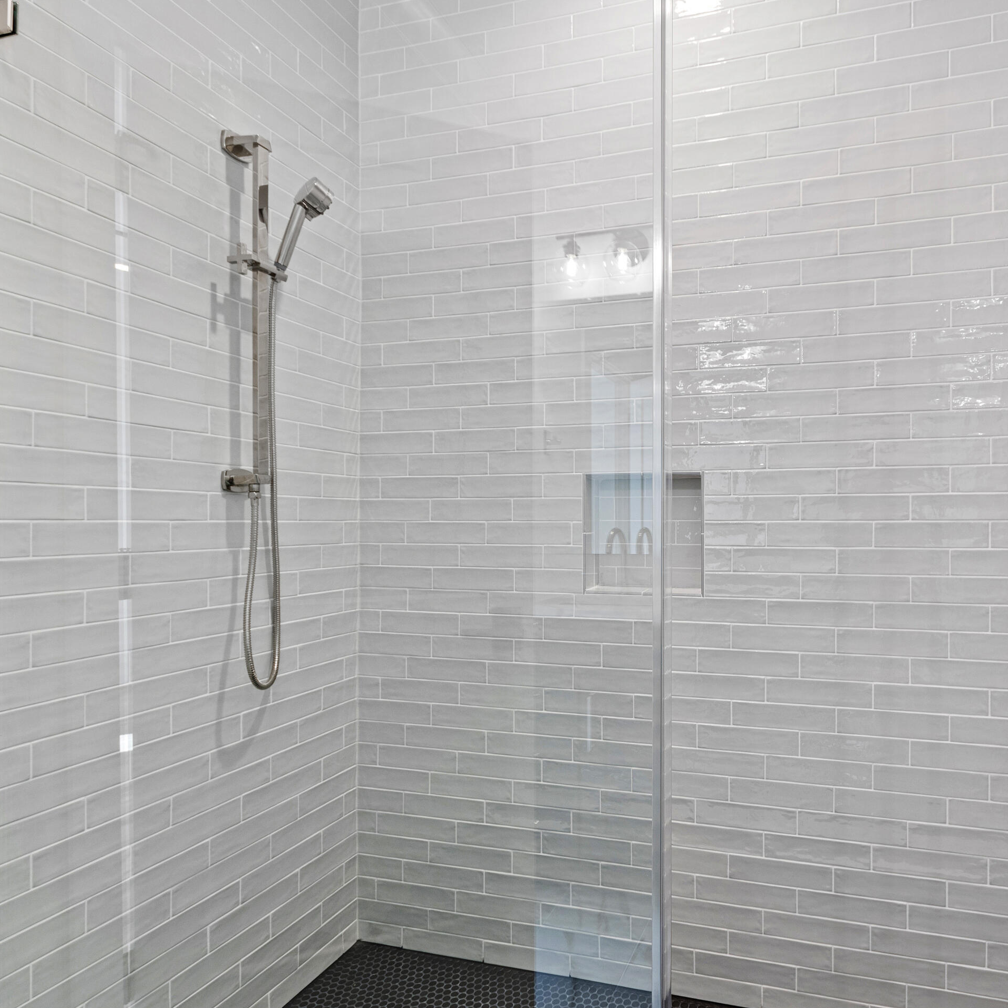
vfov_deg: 74.8
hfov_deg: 72.5
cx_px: 676
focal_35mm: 20
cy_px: 509
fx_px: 659
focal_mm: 10
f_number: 8
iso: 100
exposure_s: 1/3
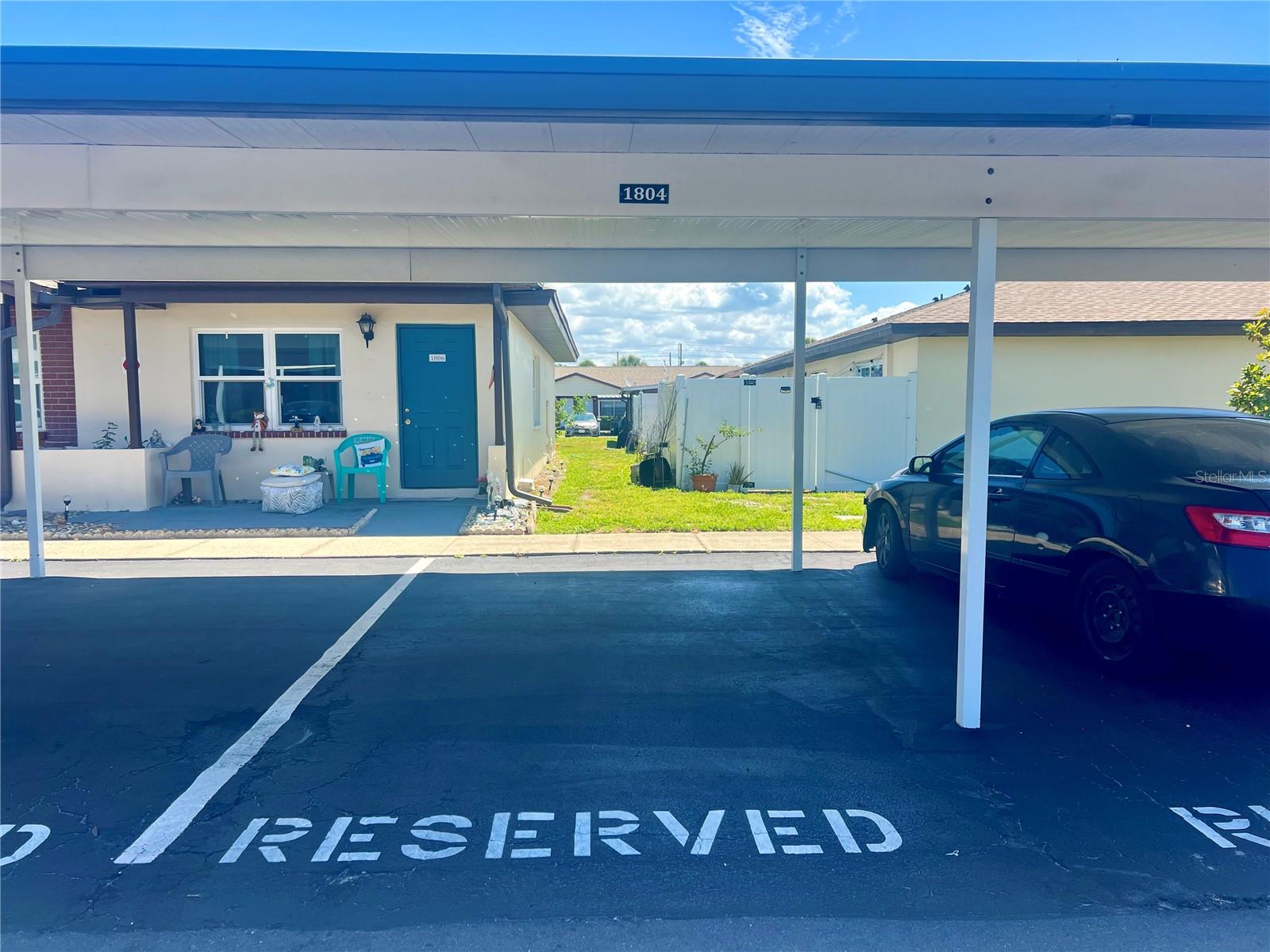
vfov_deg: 53.1
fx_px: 954
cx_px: 635
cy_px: 476
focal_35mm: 26
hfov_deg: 67.3
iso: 50
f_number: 1.5
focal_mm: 5.7
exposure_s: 1/1779
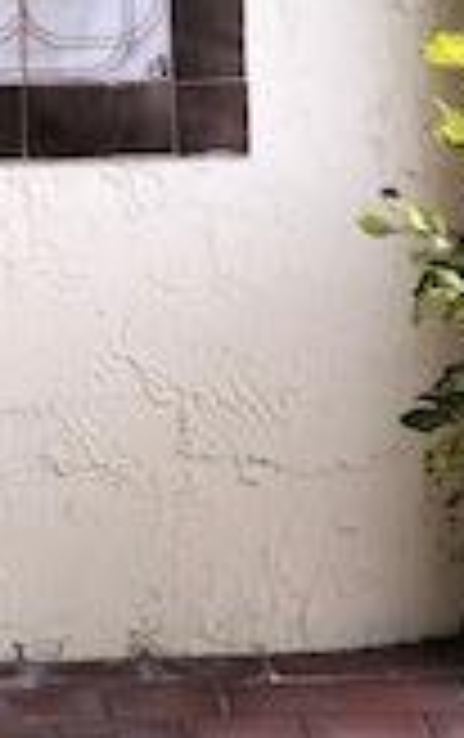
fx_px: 4335
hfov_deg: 6.0
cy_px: -266
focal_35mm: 215
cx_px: -374
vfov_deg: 9.5
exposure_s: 1/100
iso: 16
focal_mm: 6
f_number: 2.4
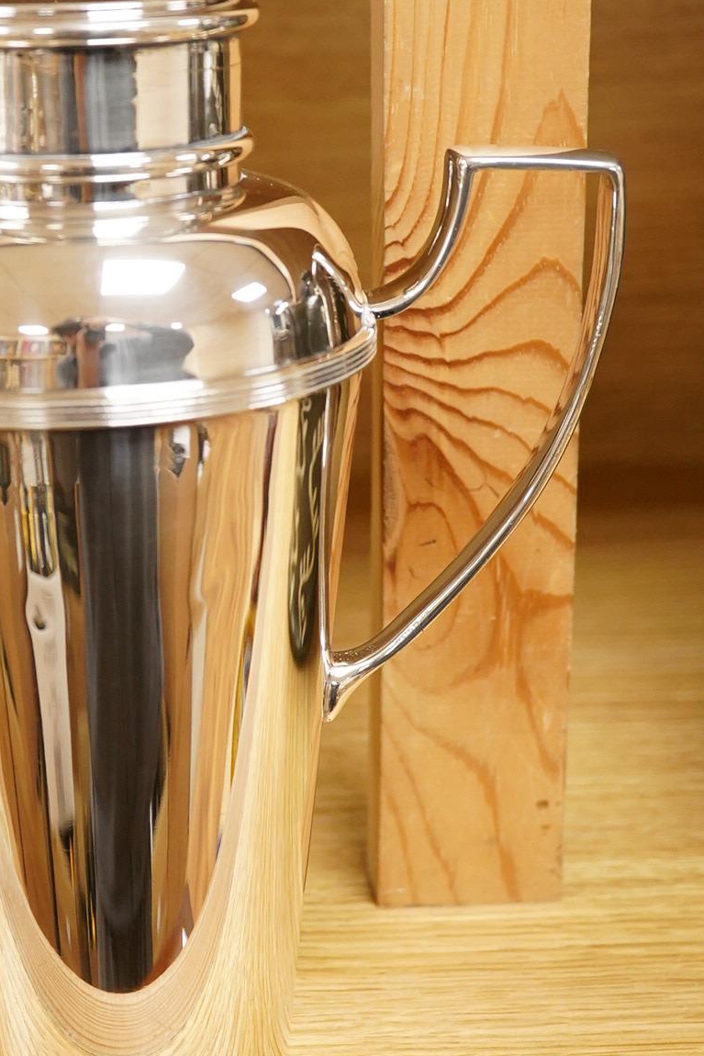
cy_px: 445
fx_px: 2258
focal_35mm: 77
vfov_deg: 26.3
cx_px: 135
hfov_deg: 17.6
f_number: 5.6
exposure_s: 1/250
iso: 2500
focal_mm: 30
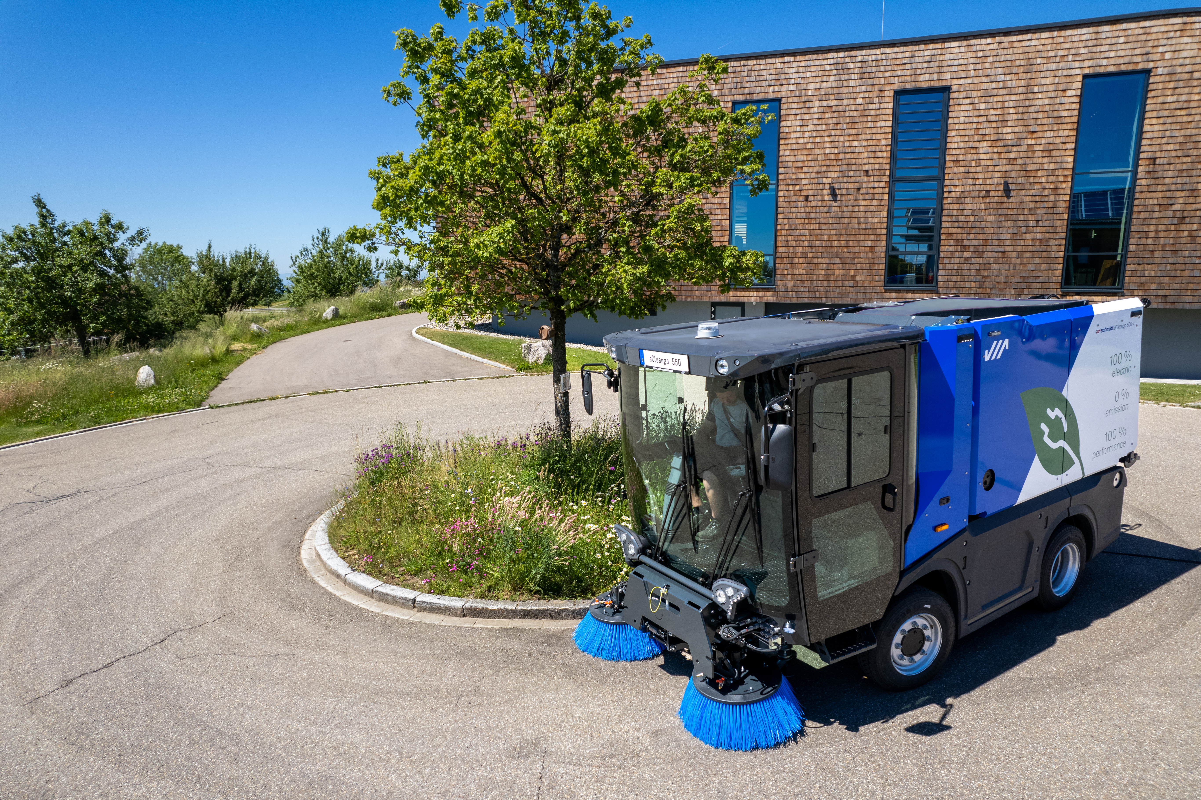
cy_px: 400
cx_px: 600
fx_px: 734
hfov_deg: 78.6
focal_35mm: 22
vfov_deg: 57.2
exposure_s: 1/1500
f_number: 2.8
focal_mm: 8.38
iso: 100
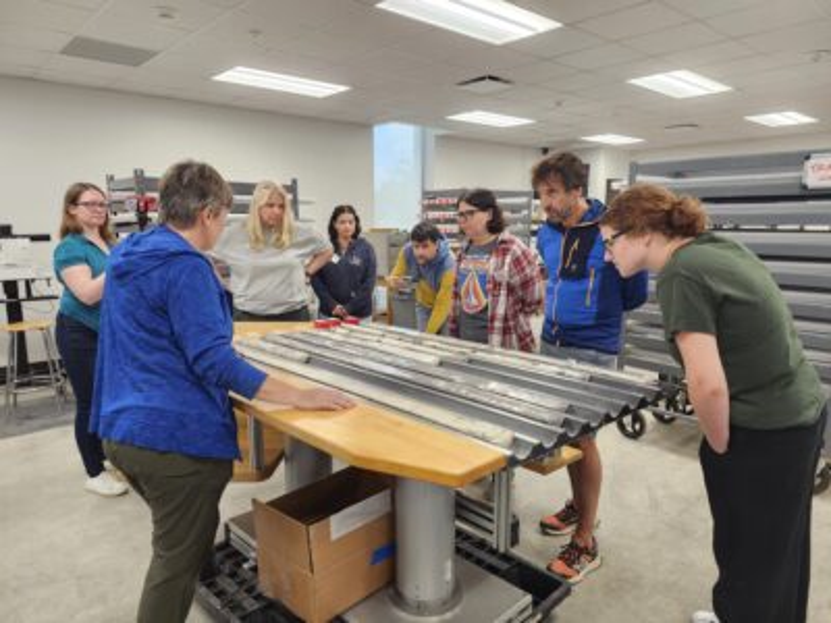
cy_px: 312
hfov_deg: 73.9
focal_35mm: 23
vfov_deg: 58.9
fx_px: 552
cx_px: 416
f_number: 1.8
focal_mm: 5.54
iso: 200
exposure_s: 1/120
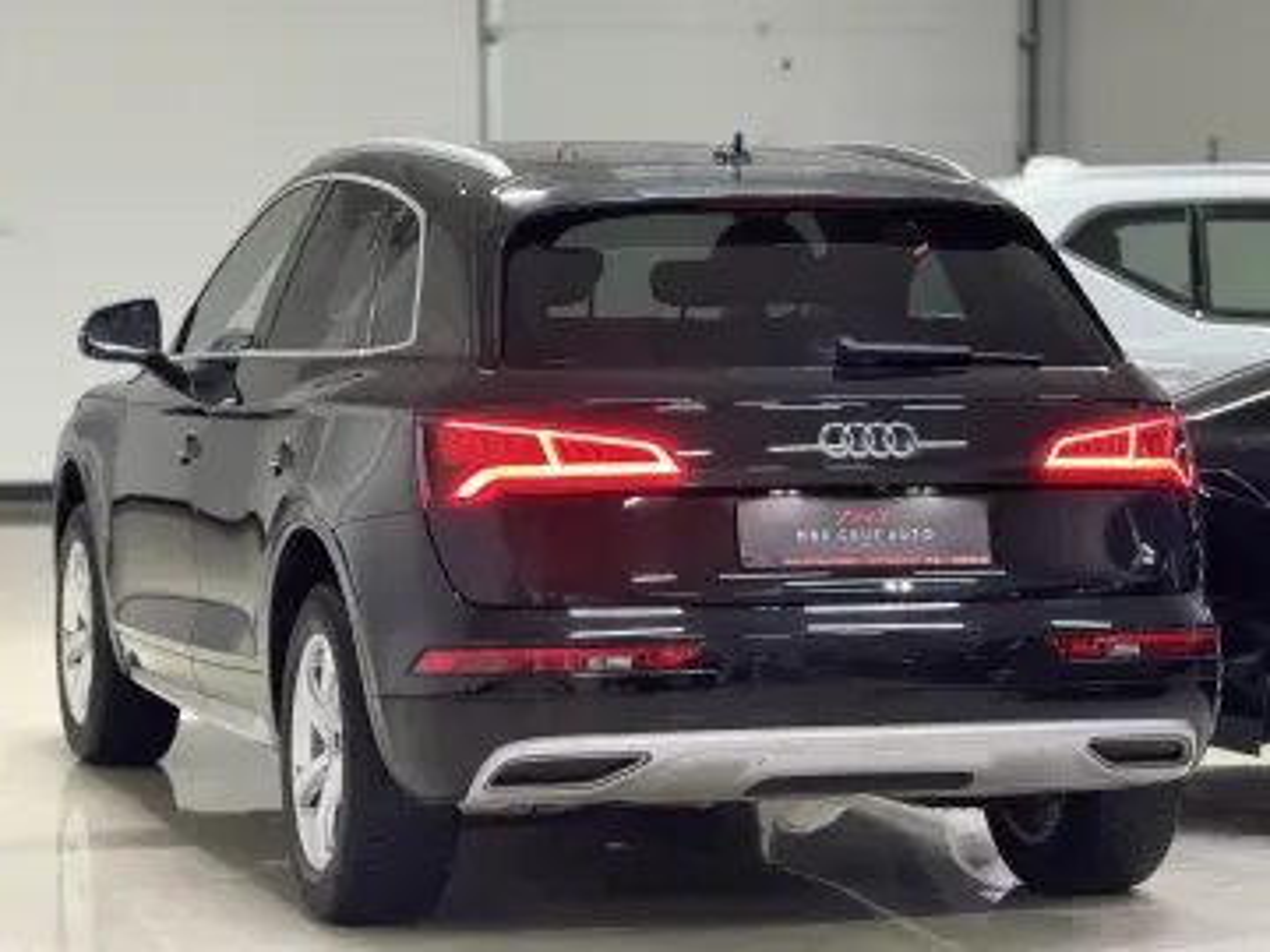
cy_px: 476
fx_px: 4403
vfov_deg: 12.3
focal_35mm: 120
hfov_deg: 16.4
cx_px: 635
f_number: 2.8
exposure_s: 1/33
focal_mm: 15.66
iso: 640
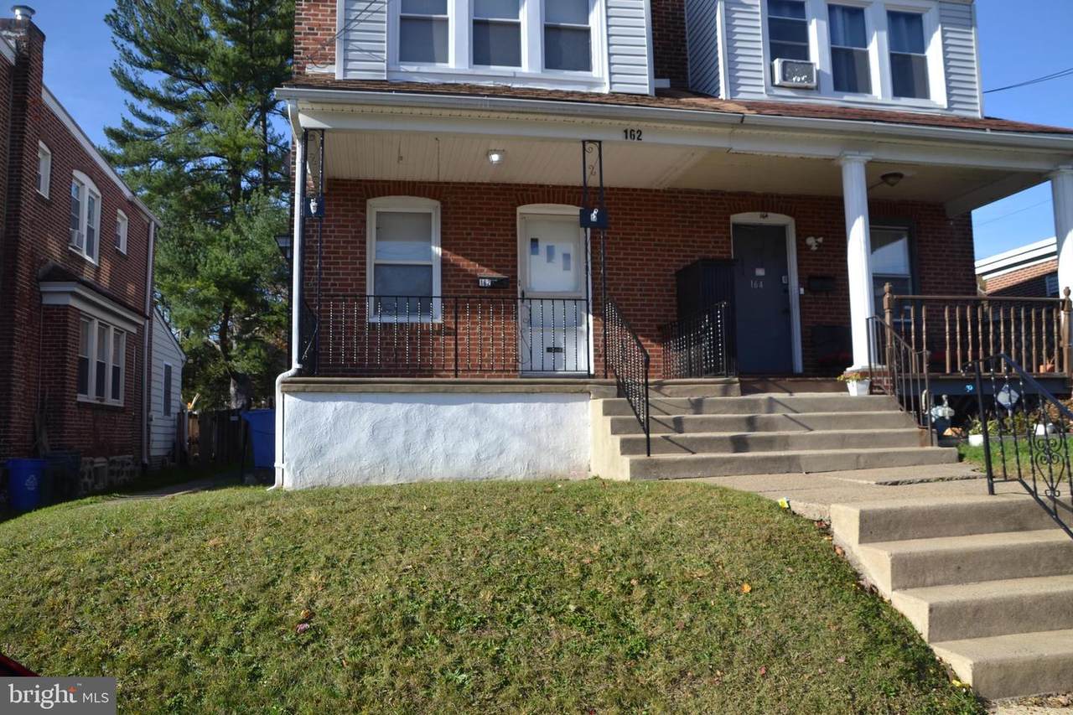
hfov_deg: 64.6
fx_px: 849
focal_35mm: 28
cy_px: 358
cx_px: 536
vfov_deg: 45.7
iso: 100
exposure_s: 1/200
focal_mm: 19
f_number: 7.1
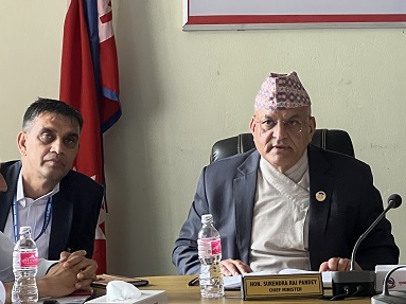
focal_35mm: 181
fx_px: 2122
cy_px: 93
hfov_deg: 10.9
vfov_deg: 8.2
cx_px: 347
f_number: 2.8
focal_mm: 9
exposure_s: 1/60
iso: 500
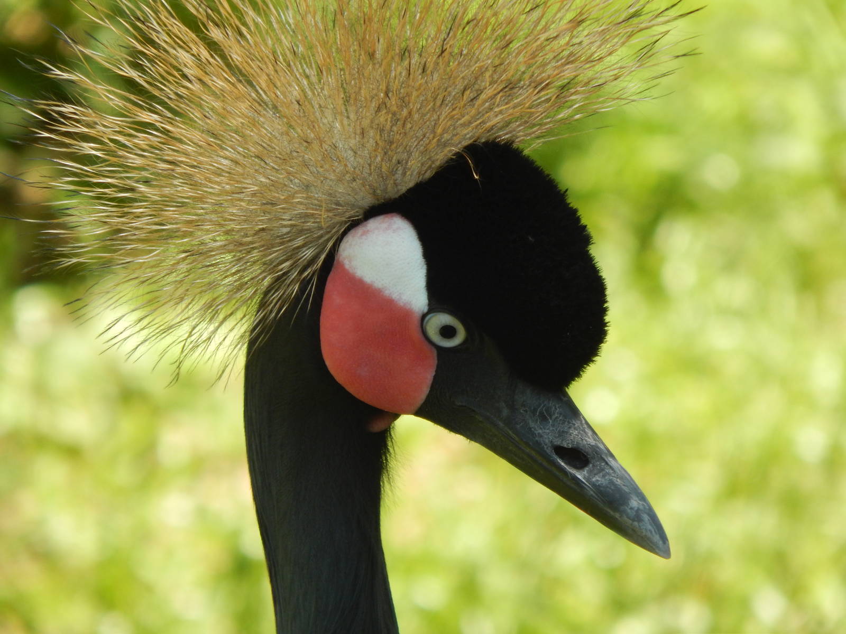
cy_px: 317
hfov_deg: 2.9
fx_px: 16497
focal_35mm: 675
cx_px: 423
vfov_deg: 2.2
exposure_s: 1/125
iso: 180
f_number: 5.8
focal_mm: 120
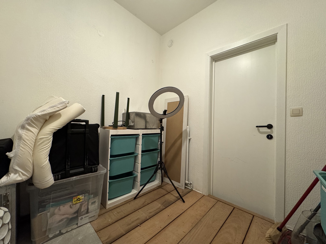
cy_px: 122
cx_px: 163
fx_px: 132
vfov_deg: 85.7
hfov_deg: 102.1
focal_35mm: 14
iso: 500
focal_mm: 2.22
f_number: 2.2
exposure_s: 1/50
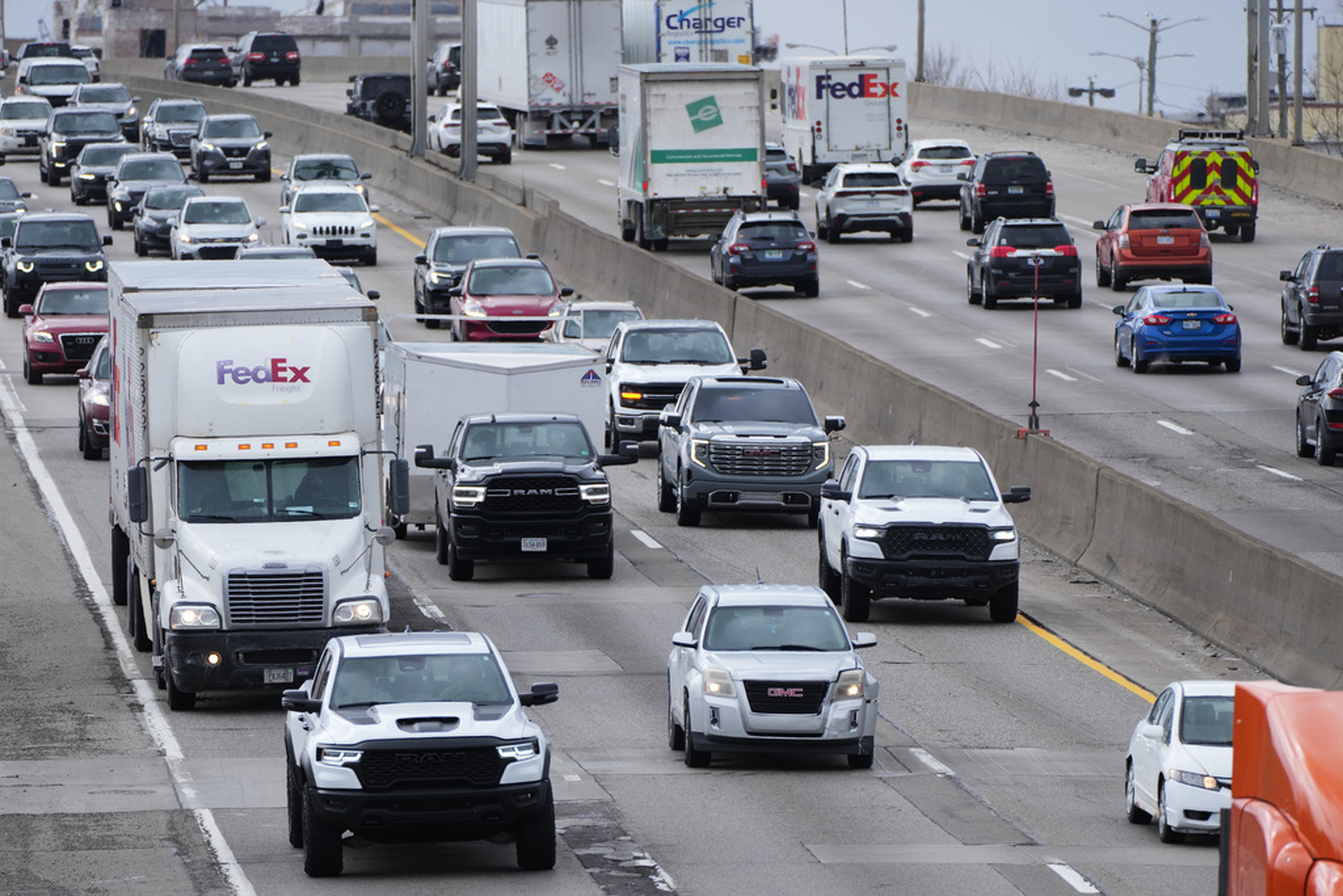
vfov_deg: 3.4
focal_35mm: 400
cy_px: 448
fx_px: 14923
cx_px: 672
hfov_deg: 5.2
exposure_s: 1/1000
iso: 400
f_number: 7.1
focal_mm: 400
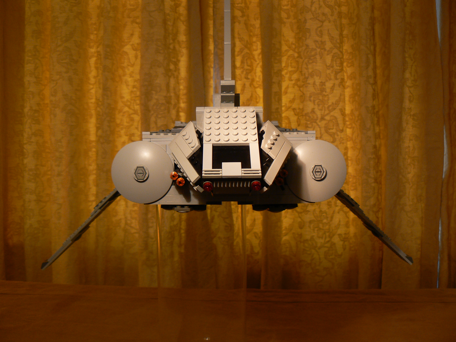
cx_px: 228
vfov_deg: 39.7
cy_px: 171
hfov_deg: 51.4
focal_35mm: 36
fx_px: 474
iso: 100
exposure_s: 1/20
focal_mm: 6
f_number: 2.8
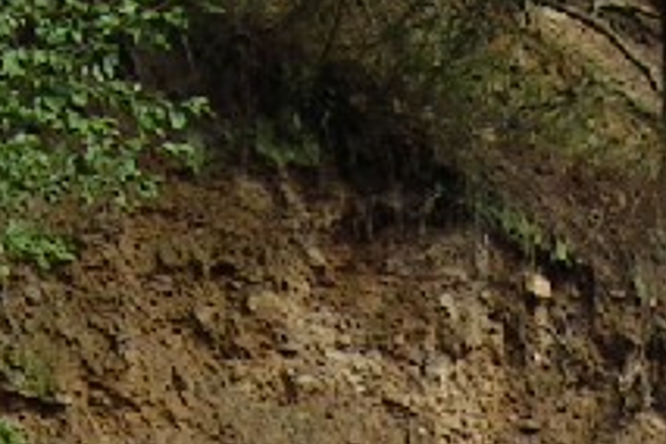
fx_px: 3330
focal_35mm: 180
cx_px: 638
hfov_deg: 11.3
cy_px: 1163
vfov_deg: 7.1
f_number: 4.8
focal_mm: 5.6
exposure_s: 1/196
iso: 50
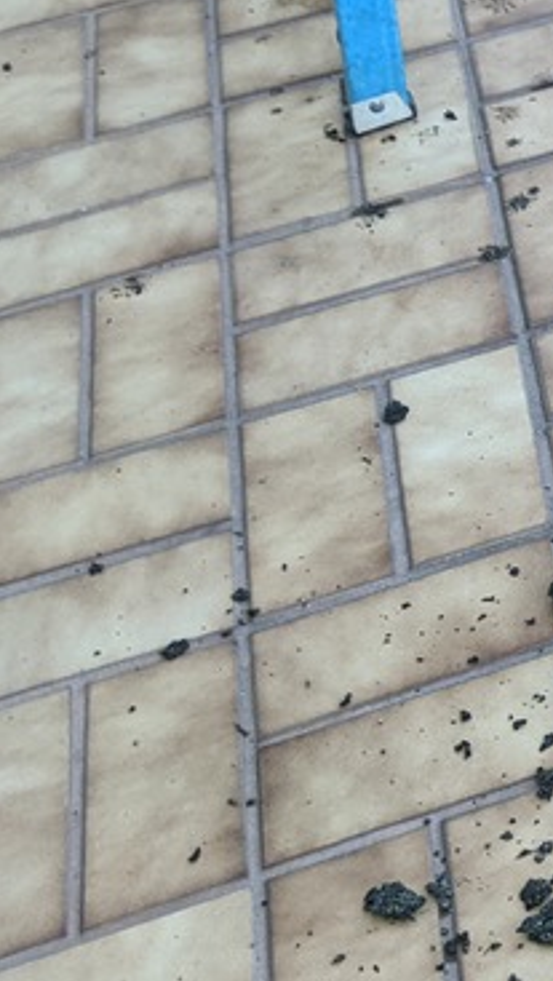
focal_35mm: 82
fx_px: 2133
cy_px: 275
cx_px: 1320
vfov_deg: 25.6
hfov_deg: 12.0
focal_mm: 4.44
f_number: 1.8
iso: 63
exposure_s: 1/165
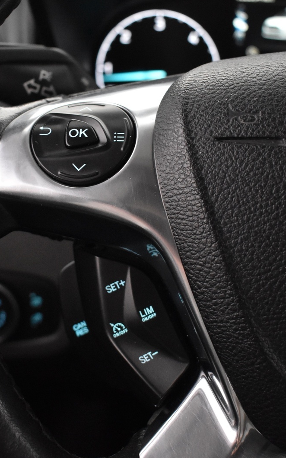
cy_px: 233
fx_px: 671
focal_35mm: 54
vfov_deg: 37.7
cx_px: 113
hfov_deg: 24.0
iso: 3200
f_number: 3.8
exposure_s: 1/30
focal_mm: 23
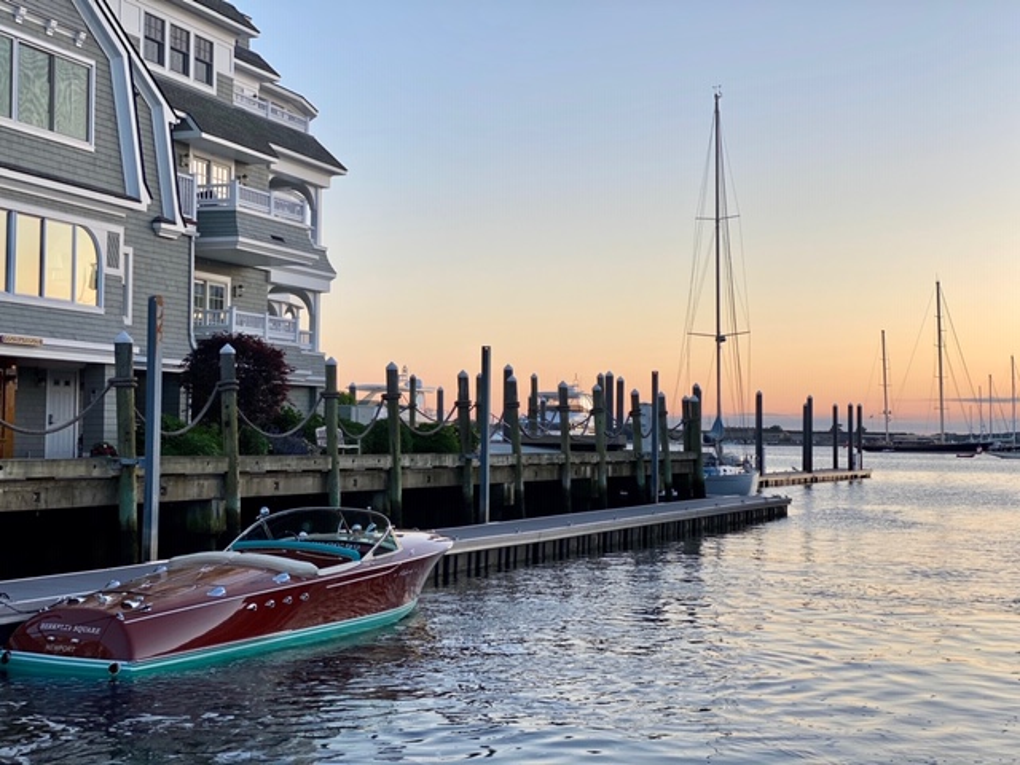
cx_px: 510
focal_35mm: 52
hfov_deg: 36.8
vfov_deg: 28.0
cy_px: 382
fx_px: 1532
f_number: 2
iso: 20
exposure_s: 1/199
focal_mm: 6
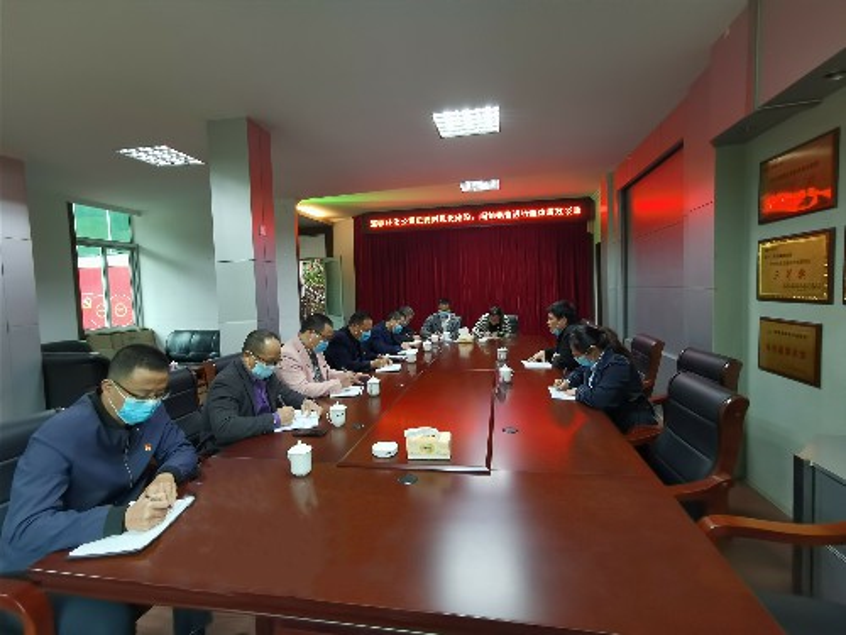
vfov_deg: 74.7
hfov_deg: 91.0
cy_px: 318
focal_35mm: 17
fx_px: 415
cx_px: 423
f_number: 2.2
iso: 250
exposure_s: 1/33.3
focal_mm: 2.26
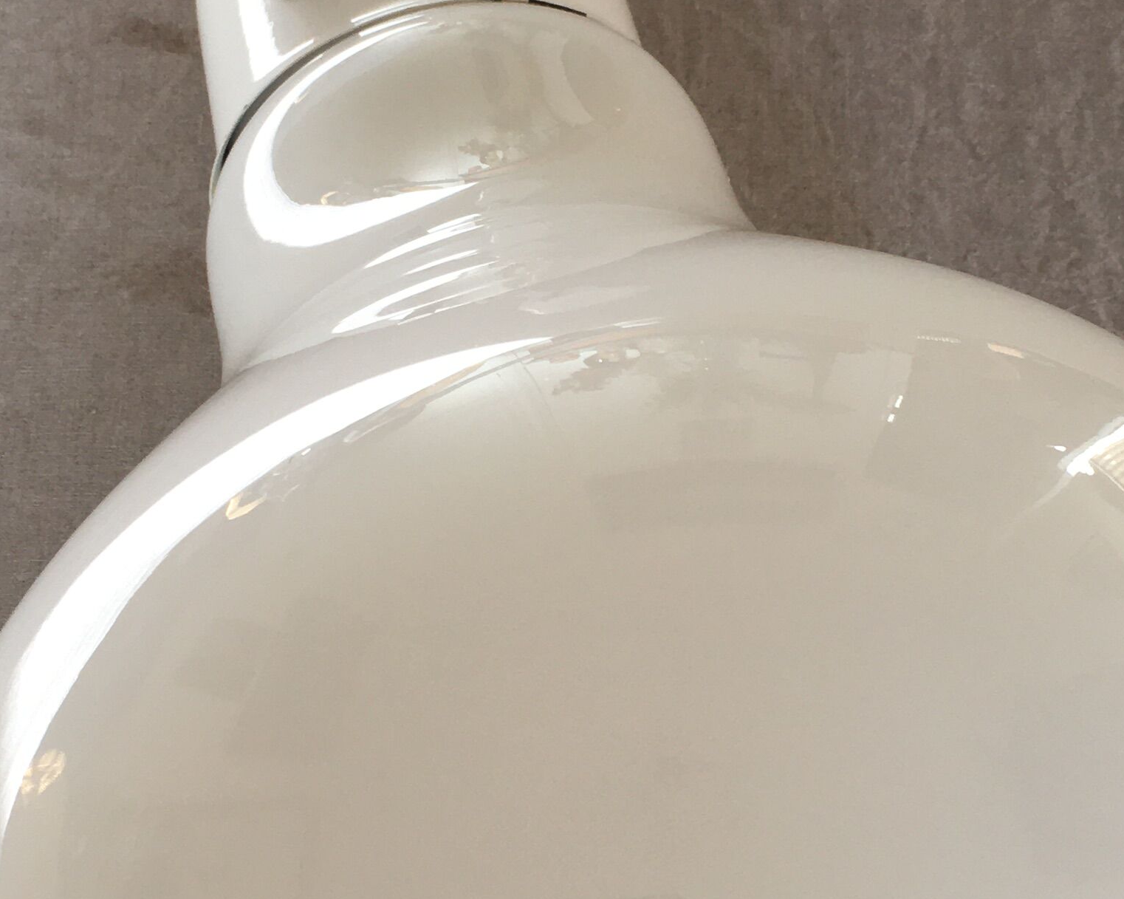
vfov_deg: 20.4
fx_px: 2494
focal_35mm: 75
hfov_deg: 25.4
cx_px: 595
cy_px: 446
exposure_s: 1/100
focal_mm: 4.15
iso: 40
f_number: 2.2
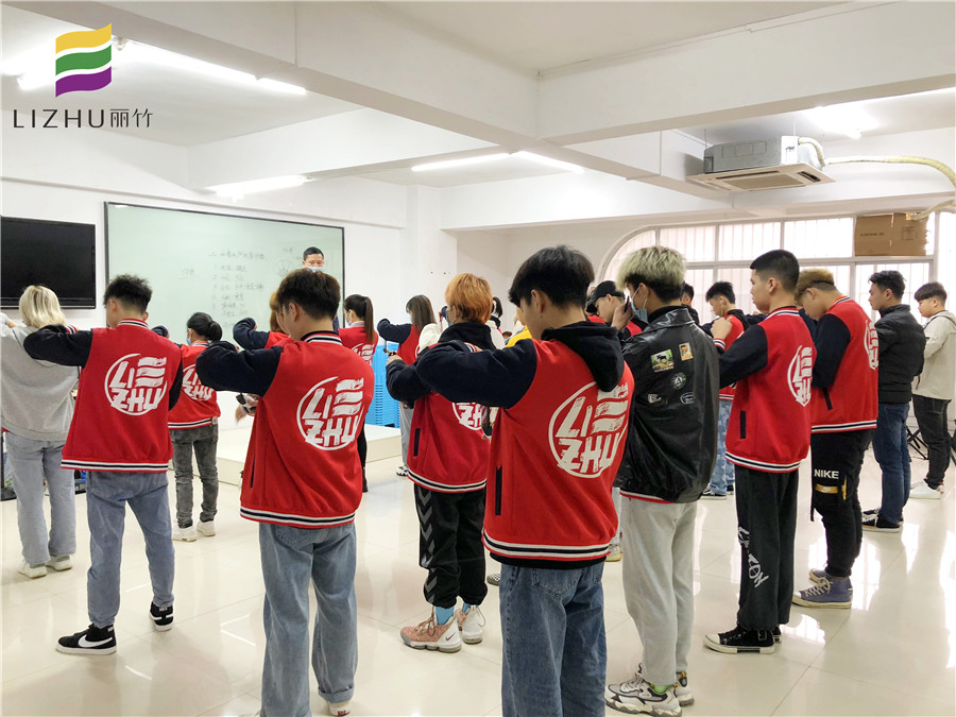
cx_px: 478
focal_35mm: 28
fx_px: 773
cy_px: 358
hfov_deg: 63.4
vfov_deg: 49.7
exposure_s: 1/20
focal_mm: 3.99
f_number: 1.8
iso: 32
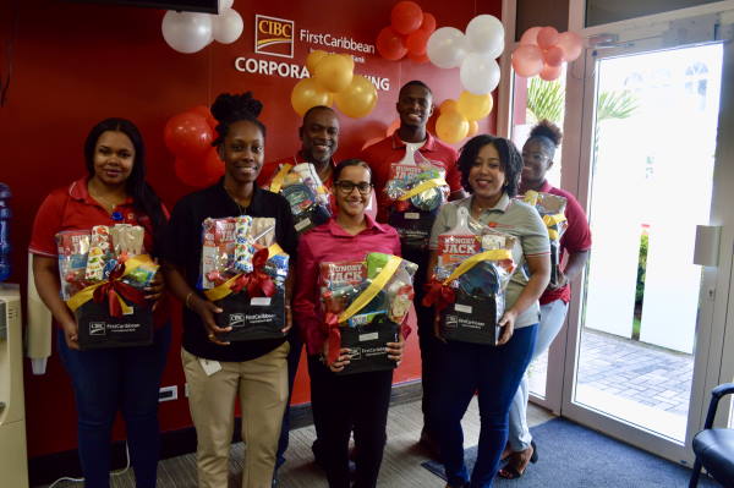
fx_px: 550
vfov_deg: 47.9
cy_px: 244
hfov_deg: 67.4
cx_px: 367
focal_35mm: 27
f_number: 5
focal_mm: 18
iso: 400
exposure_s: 1/100
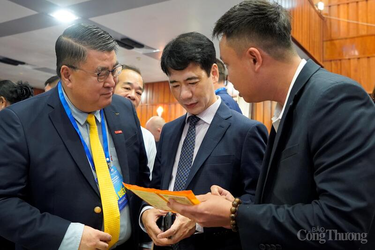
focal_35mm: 36
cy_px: 125
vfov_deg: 36.9
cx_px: 188
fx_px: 375
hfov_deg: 53.1
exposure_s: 1/160
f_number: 4
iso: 4000
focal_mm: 24
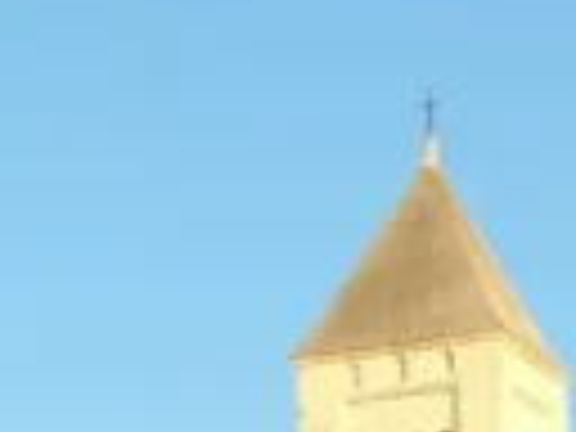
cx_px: -36
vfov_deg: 6.9
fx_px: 3394
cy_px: 1012
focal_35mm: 204
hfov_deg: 9.6
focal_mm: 6.1
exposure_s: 1/250
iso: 125
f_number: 5
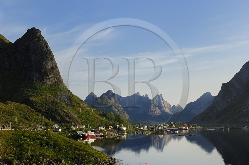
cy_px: 82
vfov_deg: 23.7
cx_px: 124
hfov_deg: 35.1
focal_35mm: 57
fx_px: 394
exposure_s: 1/160
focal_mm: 38
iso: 100
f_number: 7.6
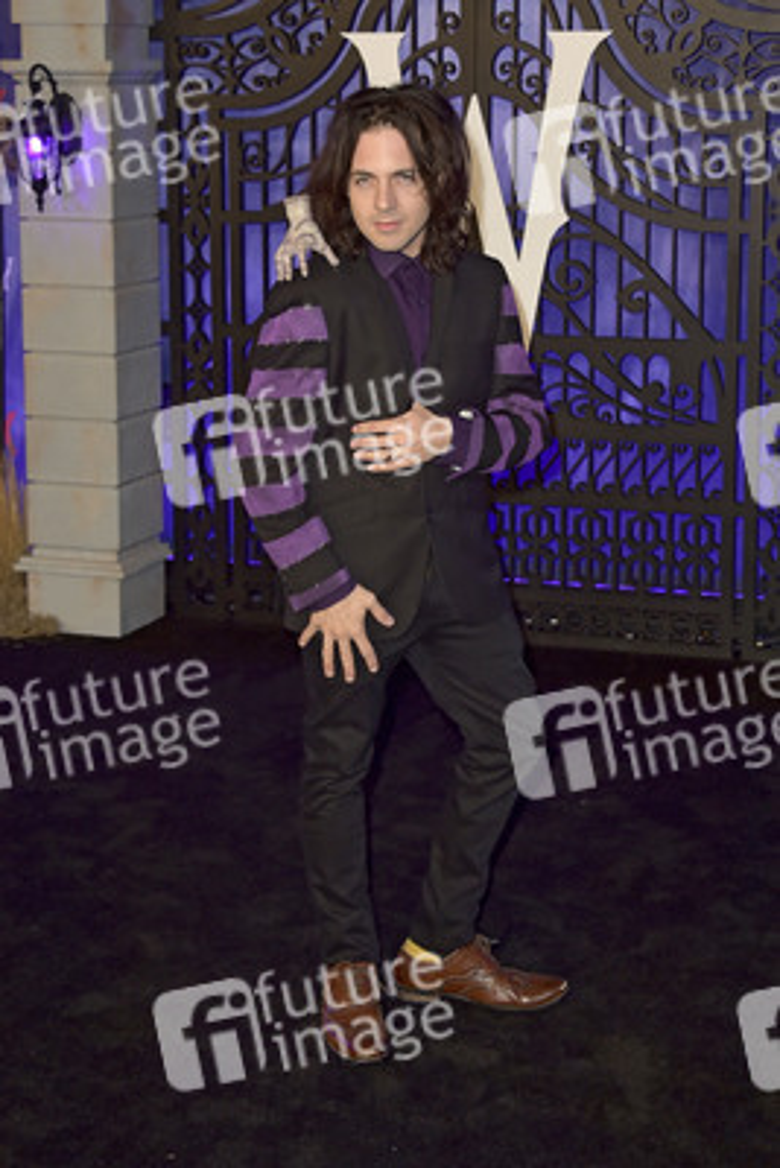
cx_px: 390
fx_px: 1623
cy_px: 584
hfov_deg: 27.0
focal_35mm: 50
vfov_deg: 39.6
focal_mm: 50
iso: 640
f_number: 6.3
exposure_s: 1/250
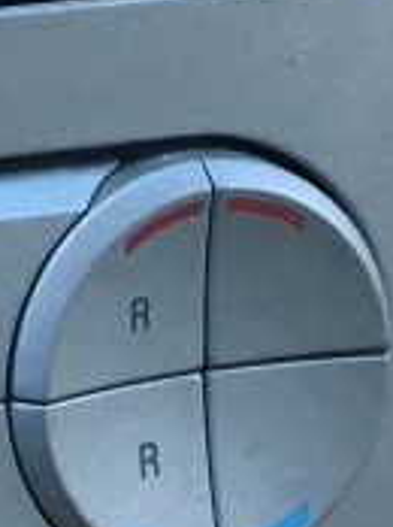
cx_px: -732
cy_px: -527
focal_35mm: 171
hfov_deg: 7.7
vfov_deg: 10.6
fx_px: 2595
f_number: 2.2
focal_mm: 4.15
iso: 25
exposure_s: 1/40
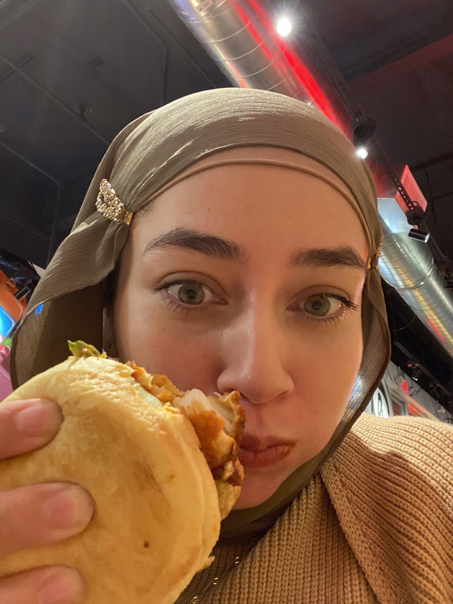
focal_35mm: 30
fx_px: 523
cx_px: 226
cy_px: 302
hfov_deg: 46.8
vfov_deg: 60.0
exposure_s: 1/40
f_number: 2.2
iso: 320
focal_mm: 2.71
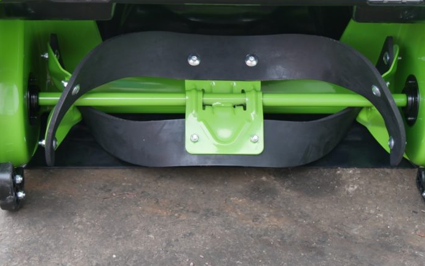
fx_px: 915
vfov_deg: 16.5
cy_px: 134
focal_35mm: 79
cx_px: 212
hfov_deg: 26.1
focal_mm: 37
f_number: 4.6
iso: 800
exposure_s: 1/80
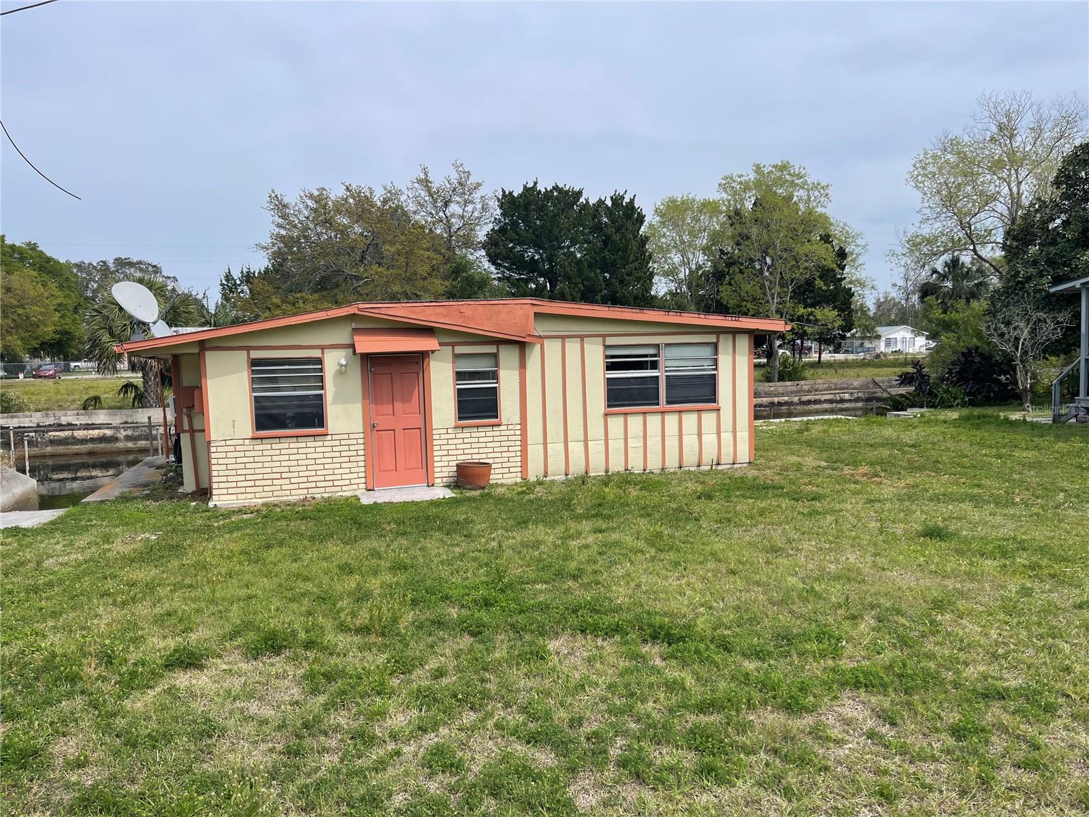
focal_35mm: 25
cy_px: 408
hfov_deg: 69.4
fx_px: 786
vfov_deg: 54.9
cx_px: 544
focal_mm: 5.1
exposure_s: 1/3922
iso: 32
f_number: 1.6
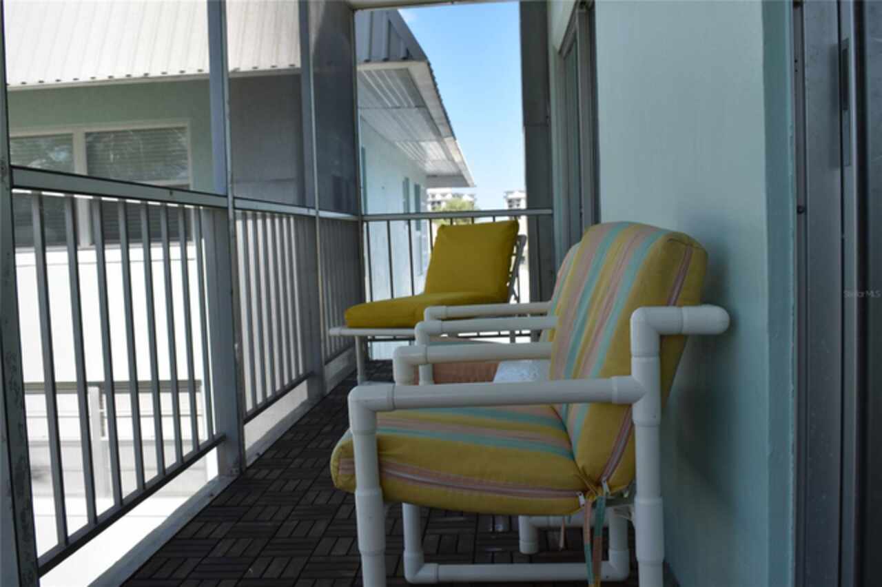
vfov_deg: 39.9
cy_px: 294
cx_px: 441
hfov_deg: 57.2
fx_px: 808
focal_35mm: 33
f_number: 8
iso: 200
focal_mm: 22
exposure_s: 1/250
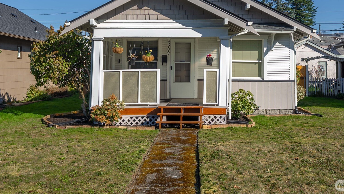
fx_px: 265
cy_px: 62
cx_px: 194
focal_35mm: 29
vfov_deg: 39.6
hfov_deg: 65.8
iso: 80
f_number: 7.1
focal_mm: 24
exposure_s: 1/160
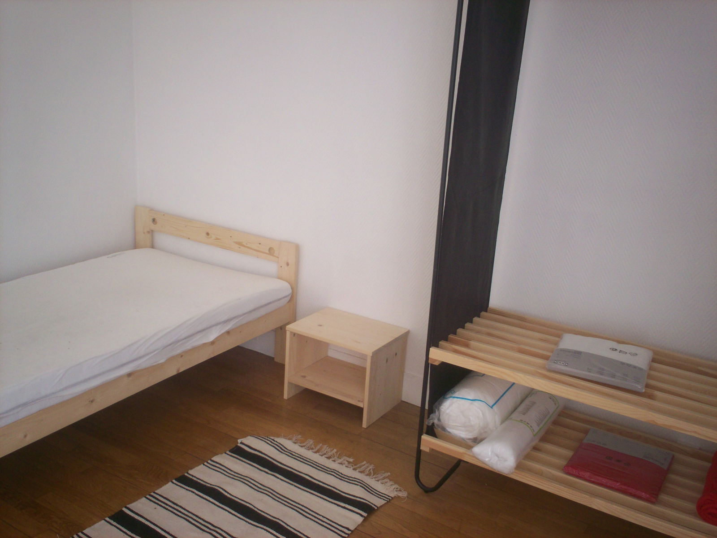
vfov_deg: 39.7
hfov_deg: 51.4
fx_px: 746
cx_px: 358
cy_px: 269
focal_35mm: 36
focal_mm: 6
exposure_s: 1/68.1
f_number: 4.5
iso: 100
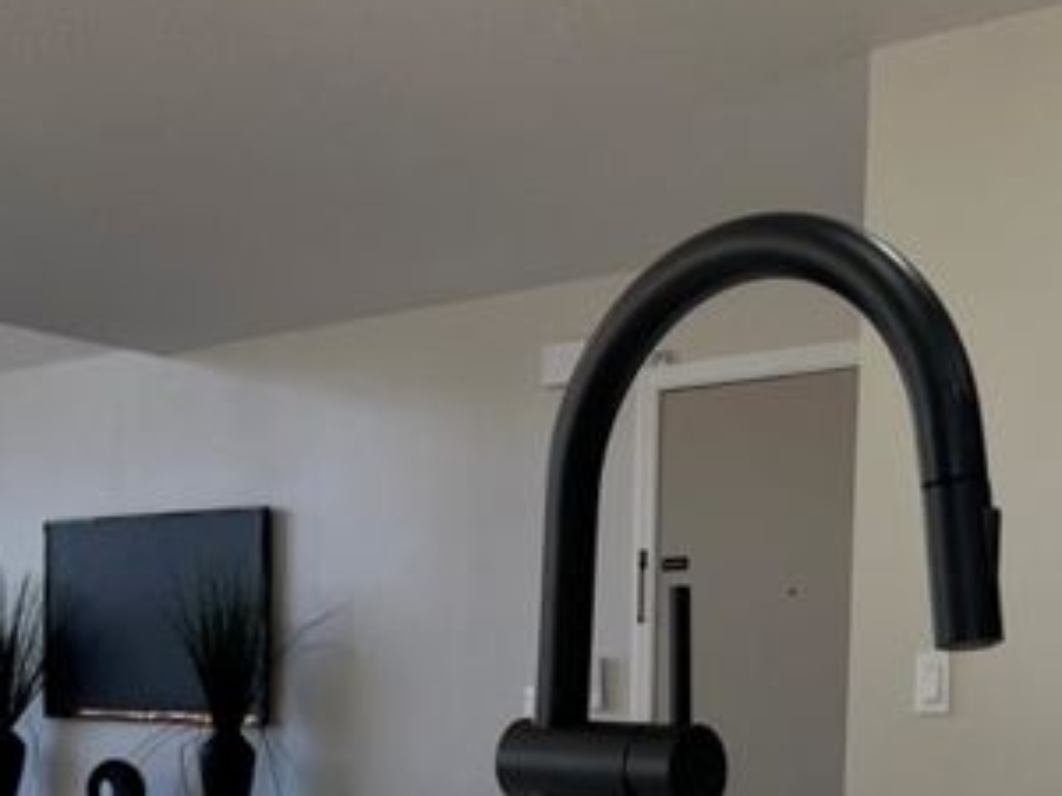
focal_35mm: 61
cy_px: 828
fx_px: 1871
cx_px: 611
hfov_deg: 31.6
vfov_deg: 22.9
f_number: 1.5
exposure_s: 1/193
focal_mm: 5.7
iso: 40
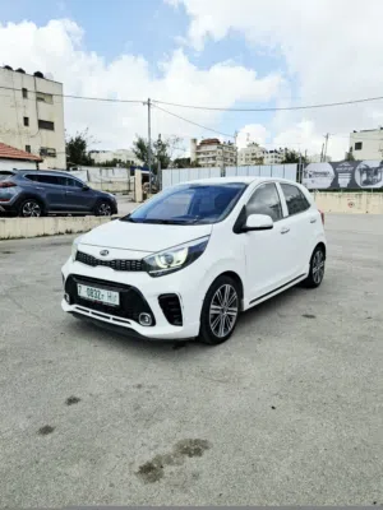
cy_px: 255
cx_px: 192
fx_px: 339
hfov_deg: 58.9
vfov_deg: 73.9
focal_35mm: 23
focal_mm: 5.54
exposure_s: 1/2000
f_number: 1.8
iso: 50
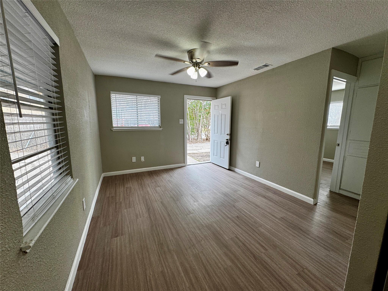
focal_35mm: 14
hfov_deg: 102.1
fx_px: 157
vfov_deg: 85.7
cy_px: 146
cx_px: 194
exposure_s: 1/120
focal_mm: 2.22
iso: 64
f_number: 2.2
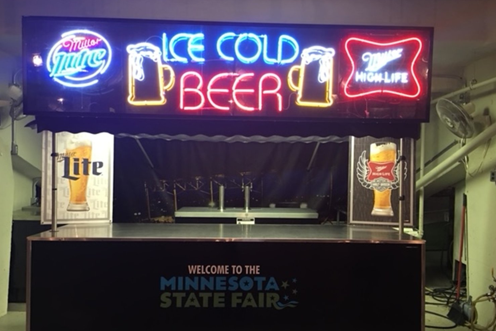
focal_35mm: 31
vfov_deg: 42.3
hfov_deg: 60.3
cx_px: 249
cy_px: 182
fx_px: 427
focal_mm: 4.15
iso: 64
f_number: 2.2
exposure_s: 1/15
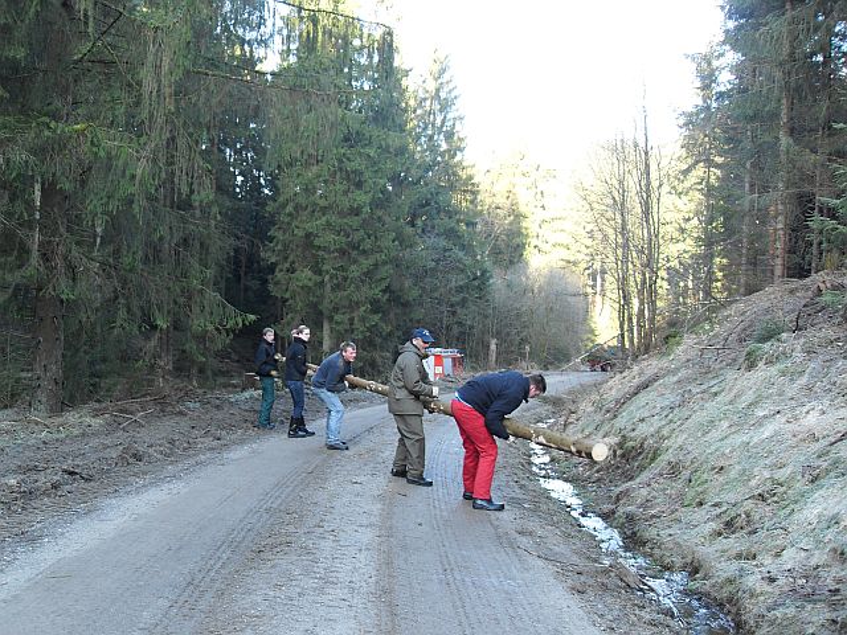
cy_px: 318
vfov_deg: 41.8
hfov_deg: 54.0
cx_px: 424
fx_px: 832
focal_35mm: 34
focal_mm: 6.3
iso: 100
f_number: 2.8
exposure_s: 1/45
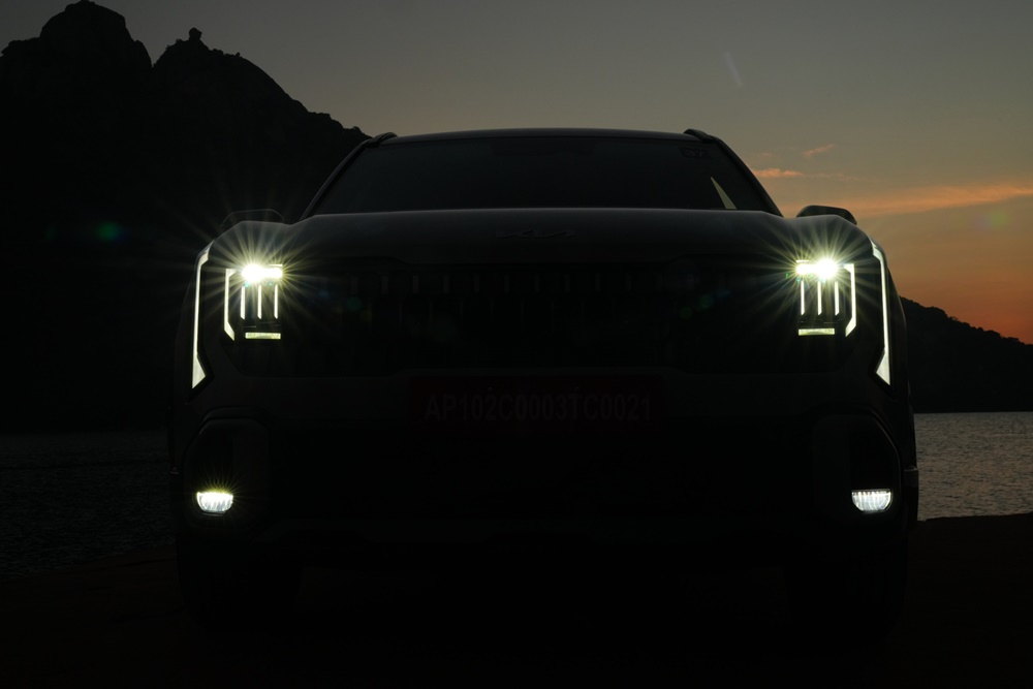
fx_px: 1372
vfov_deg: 28.2
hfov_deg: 41.3
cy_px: 344
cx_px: 516
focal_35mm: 48
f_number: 22
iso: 1250
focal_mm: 47.8
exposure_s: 1/100
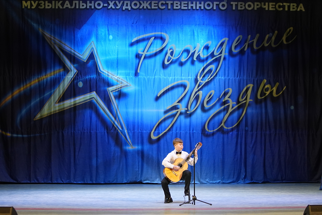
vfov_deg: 13.0
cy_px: 108
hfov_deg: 19.5
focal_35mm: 105
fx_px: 939
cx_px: 161
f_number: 2.8
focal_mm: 70
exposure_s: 1/400
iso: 3200
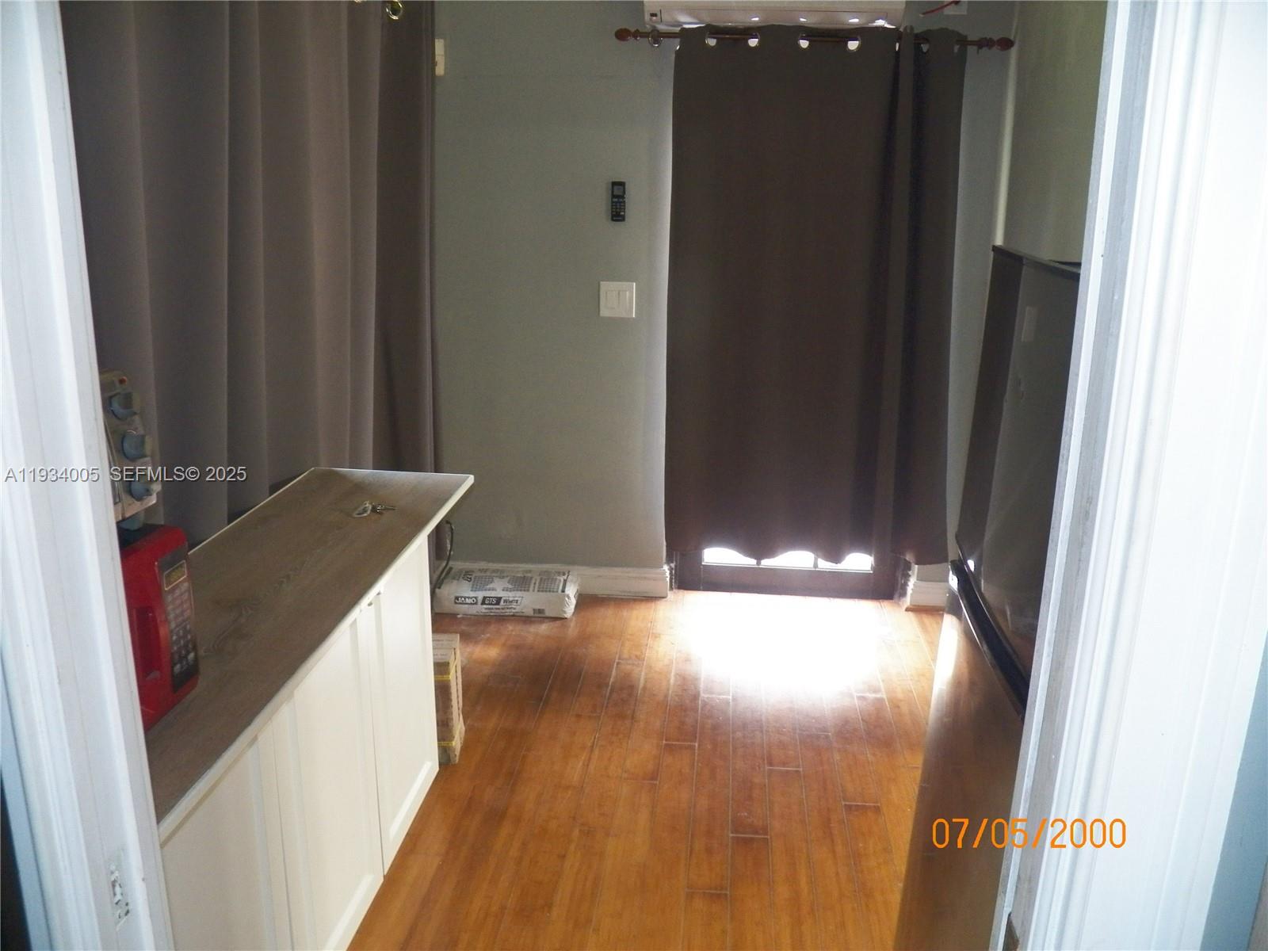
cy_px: 476
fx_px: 1026
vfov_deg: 49.7
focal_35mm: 28
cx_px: 634
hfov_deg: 63.4
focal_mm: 4.9
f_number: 2.8
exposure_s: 1/30
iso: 320
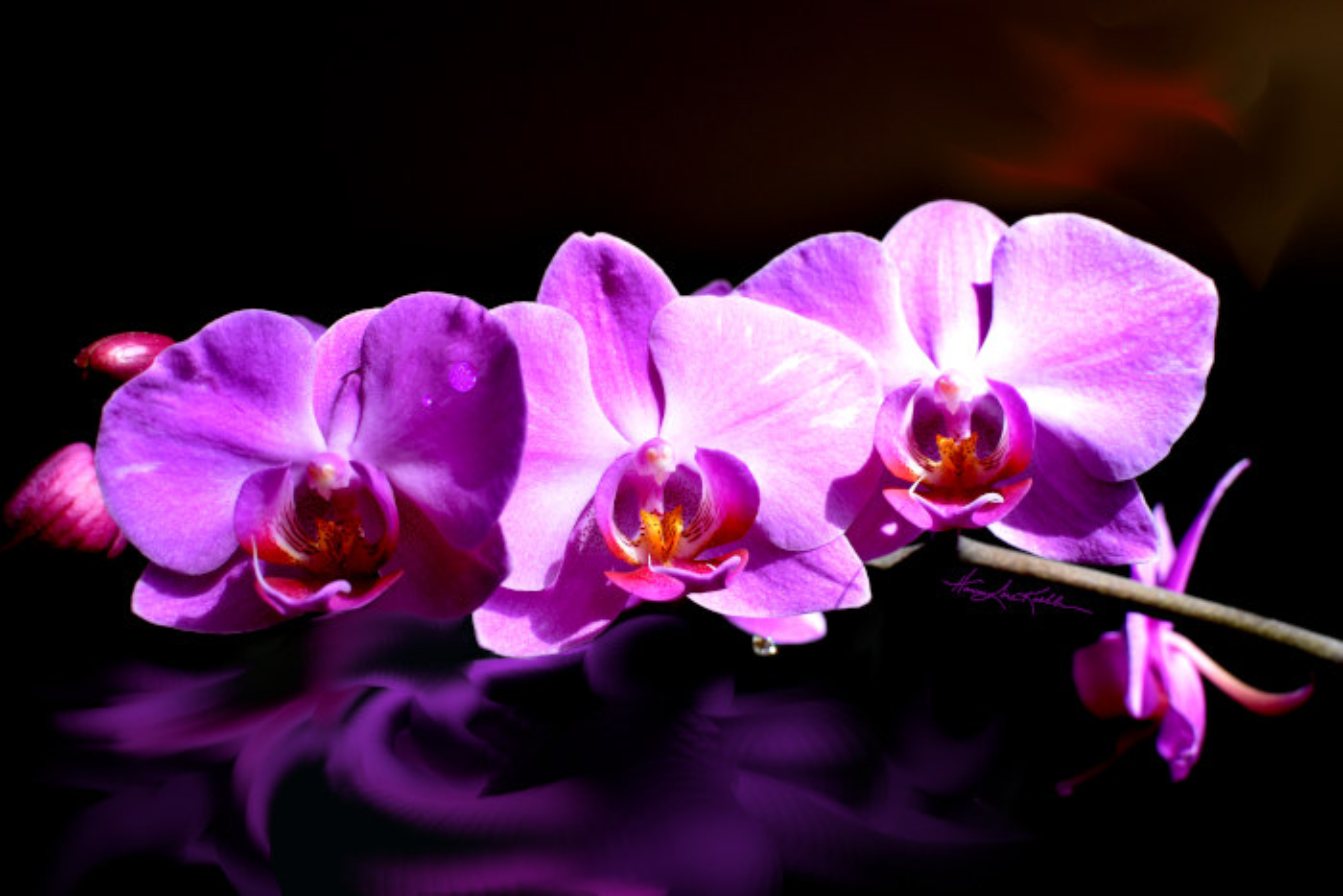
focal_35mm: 52
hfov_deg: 37.8
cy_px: 448
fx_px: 1959
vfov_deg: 25.8
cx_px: 672
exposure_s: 1/200
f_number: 7.1
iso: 400
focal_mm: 35
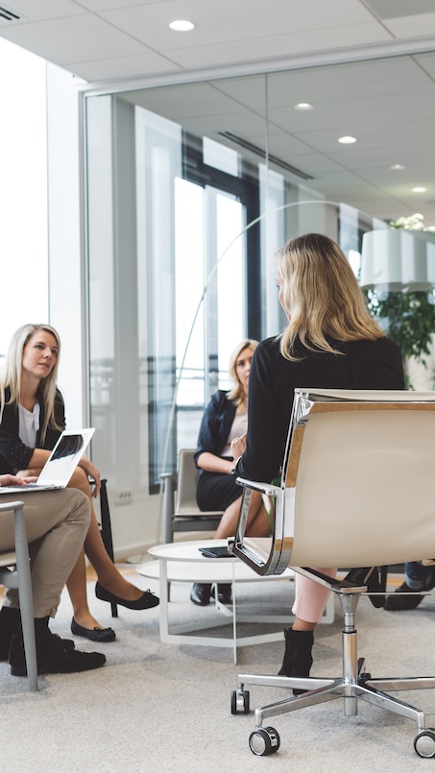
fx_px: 1148
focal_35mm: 56
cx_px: 350
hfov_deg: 21.2
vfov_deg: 37.2
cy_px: 393
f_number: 2.5
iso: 200
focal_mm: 35
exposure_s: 1/125
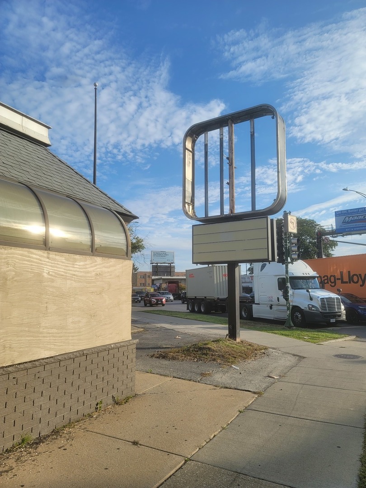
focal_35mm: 25
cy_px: 244
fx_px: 352
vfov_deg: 69.4
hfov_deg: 54.9
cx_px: 183
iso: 20
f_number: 1.8
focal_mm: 7
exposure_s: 1/761
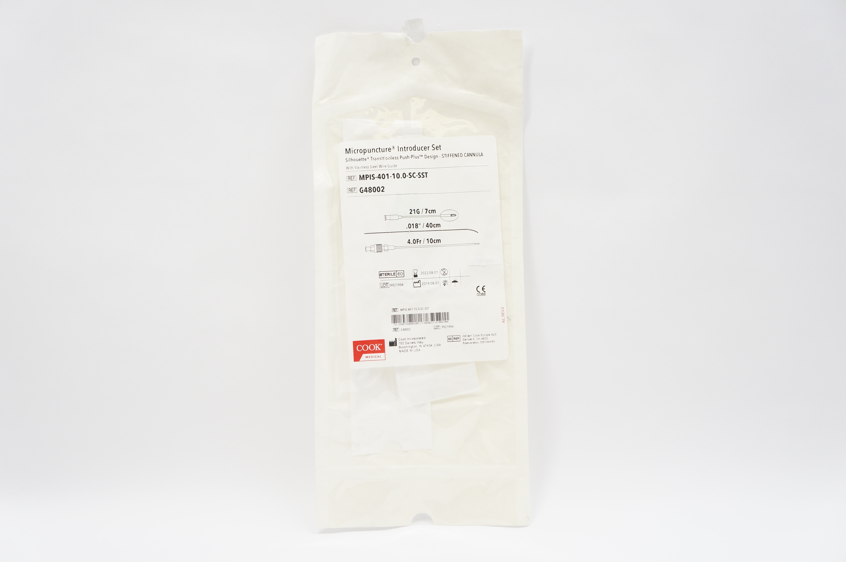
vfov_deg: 30.8
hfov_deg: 45.0
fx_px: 1021
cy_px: 281
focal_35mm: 44
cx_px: 423
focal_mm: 29
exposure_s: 1/80
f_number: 5
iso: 400
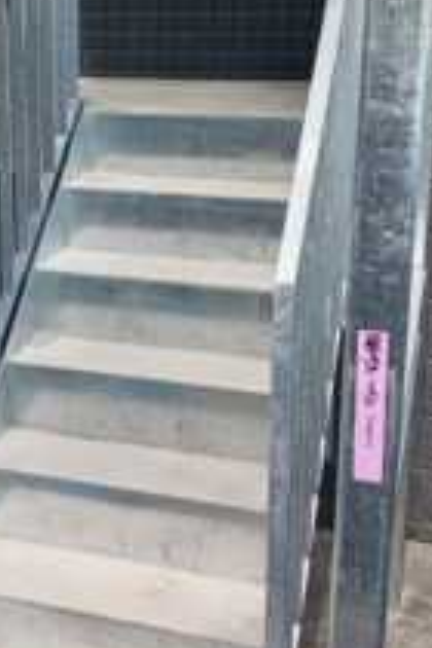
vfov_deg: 35.0
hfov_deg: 23.3
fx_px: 1026
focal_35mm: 57
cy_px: 264
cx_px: 59
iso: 20
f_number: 1.8
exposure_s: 1/109
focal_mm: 4
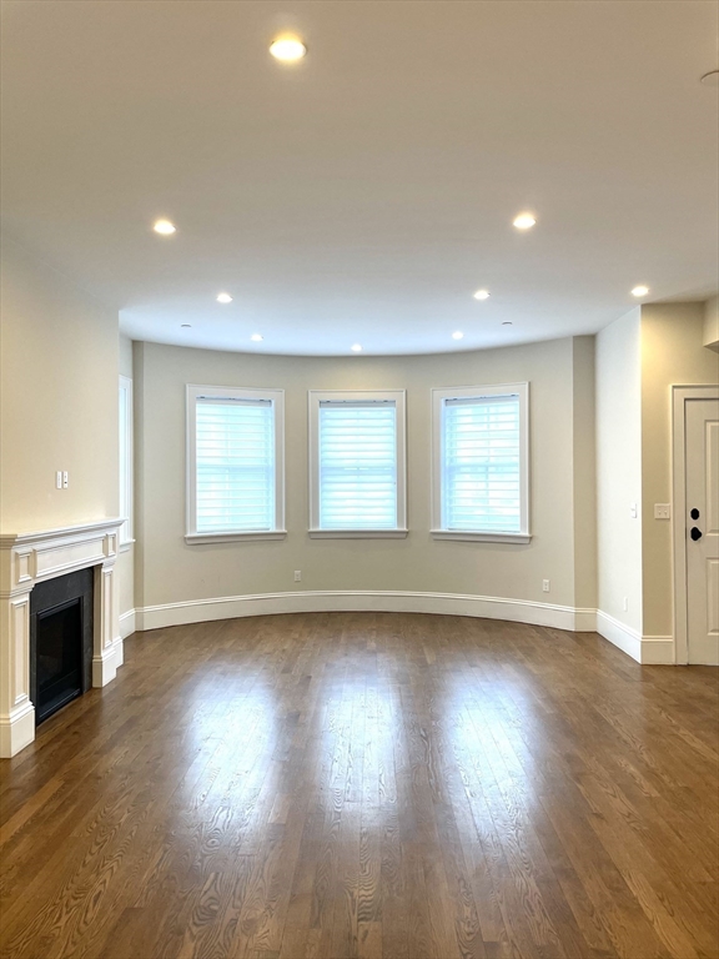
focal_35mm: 26
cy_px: 480
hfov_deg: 53.1
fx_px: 720
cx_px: 360
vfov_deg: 67.3
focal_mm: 4.2
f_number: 1.6
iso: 100
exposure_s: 1/120
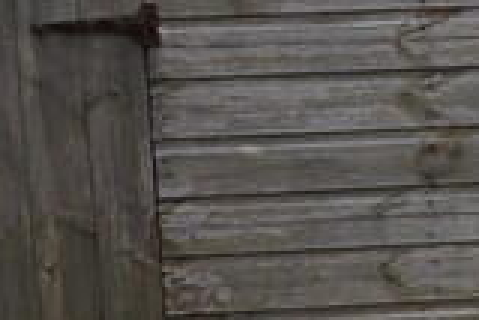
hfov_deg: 12.0
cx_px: 928
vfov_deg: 8.9
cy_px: 114
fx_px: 2051
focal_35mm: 154
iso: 100
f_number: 5.6
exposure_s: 1/200
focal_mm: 24
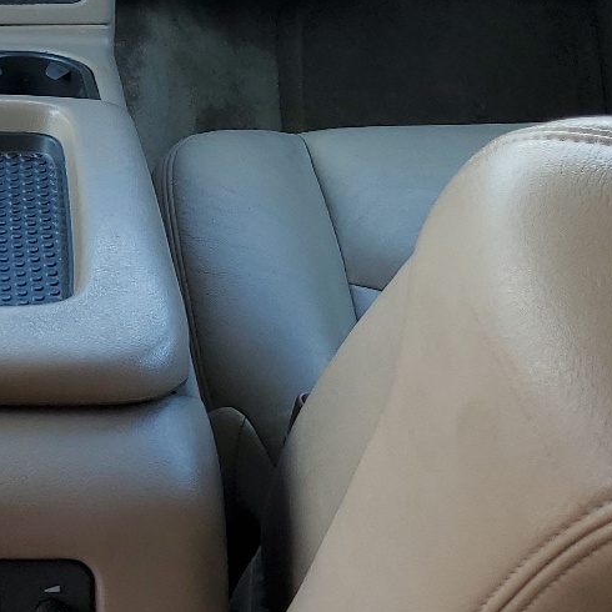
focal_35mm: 75
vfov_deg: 22.7
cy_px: 106
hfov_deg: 21.7
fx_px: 1500
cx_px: -81
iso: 50
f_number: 1.5
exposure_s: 1/250
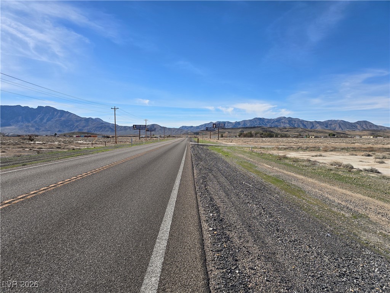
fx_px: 259
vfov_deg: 58.9
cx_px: 195
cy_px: 146
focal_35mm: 23
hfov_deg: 73.9
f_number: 1.7
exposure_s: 1/1022
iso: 12
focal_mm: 6.3
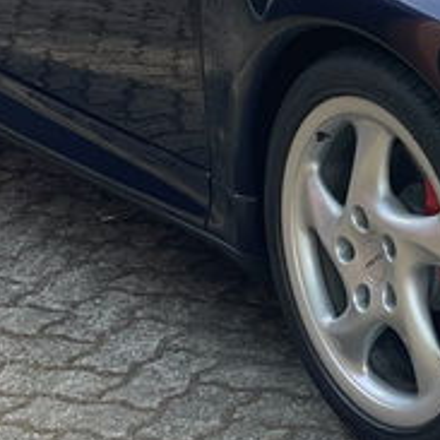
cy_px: 12
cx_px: 531
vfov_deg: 9.0
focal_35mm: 193
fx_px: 2775
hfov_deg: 9.0
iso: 25
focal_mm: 6
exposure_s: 1/225
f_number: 2
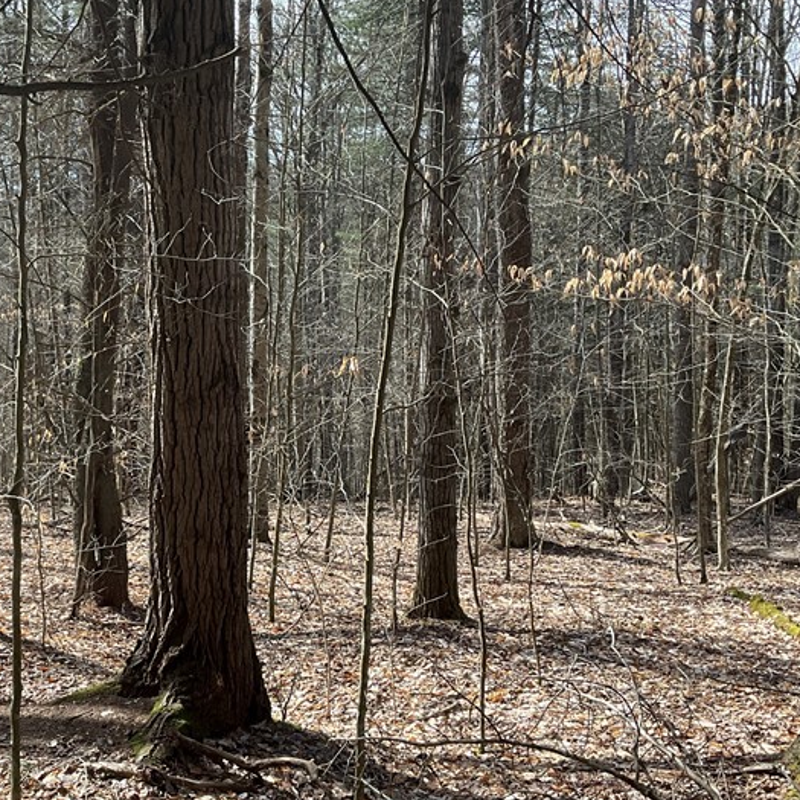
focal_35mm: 50
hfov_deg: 33.5
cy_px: 448
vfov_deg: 34.0
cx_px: 224
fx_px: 1307
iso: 25
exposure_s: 1/277
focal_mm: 3
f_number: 1.8
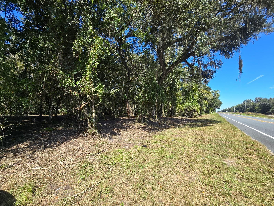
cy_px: 103
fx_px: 103
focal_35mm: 13
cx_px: 137
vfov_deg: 89.9
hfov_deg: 106.2
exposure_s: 1/845
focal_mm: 2.2
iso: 50
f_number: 2.2
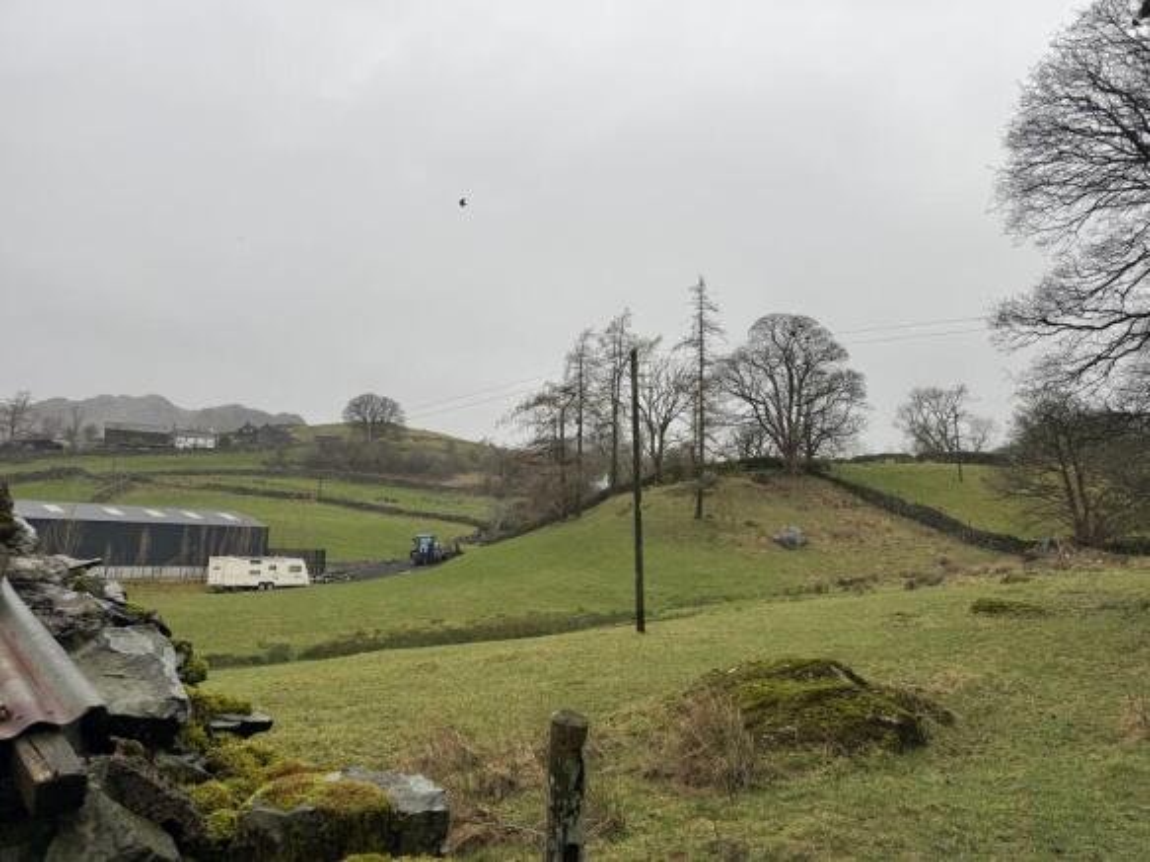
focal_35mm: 24
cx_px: 575
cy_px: 431
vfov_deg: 56.8
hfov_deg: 71.6
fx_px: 797
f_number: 1.78
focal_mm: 6.76
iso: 64
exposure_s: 1/173
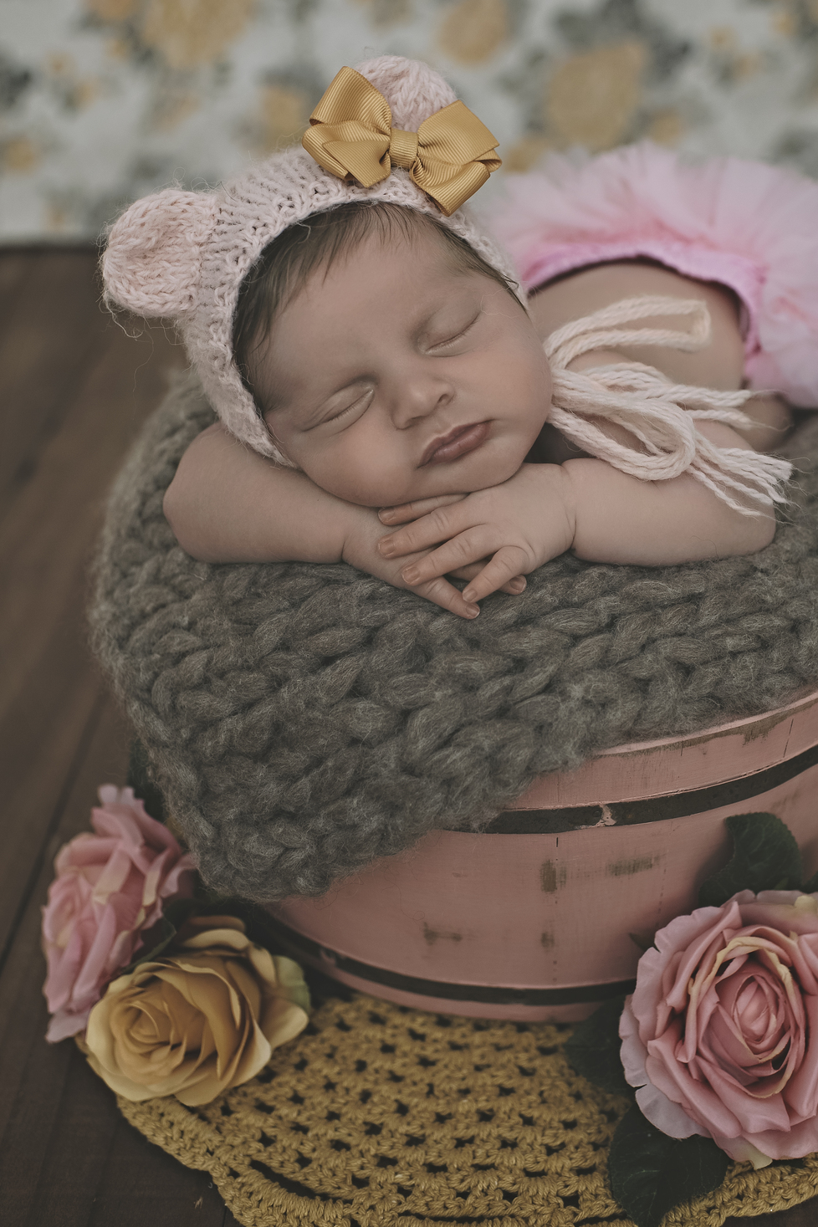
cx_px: 490
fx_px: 1465
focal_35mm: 43
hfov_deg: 31.1
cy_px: 502
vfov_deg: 45.2
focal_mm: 35
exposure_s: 1/250
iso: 200
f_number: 2.8
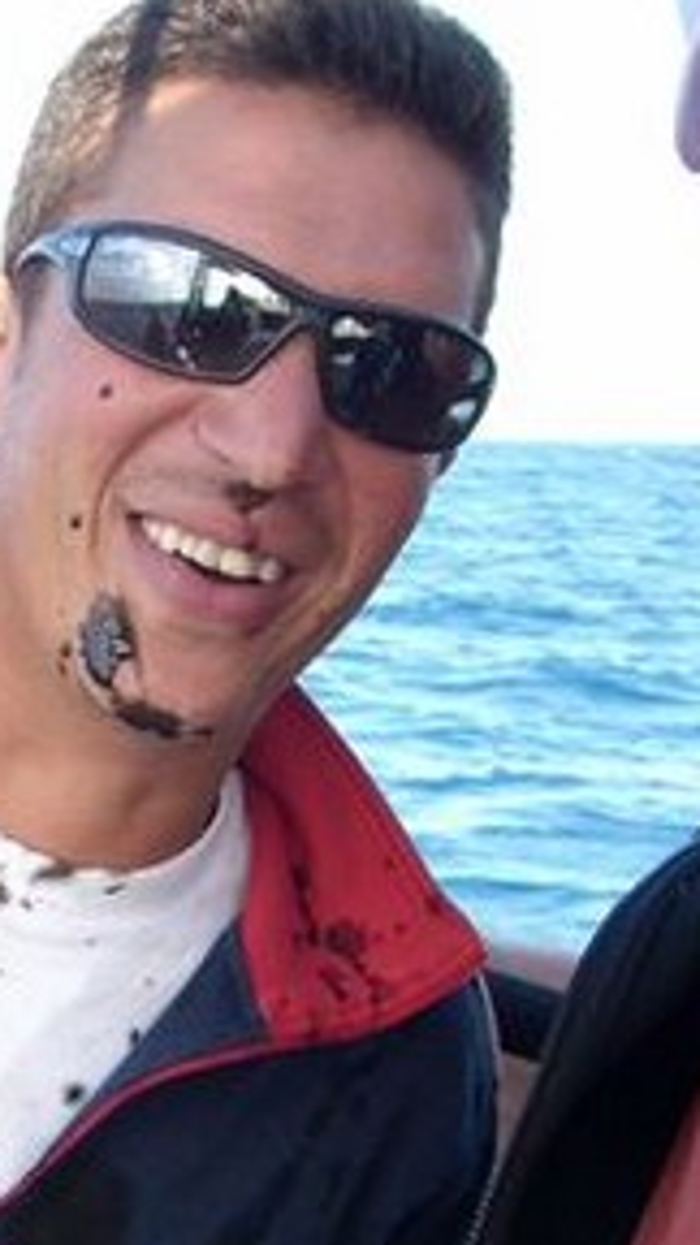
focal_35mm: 88
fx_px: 2904
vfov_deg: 23.4
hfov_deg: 13.6
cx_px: 26
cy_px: 1184
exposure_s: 1/169
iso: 64
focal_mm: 6.2
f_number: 2.8
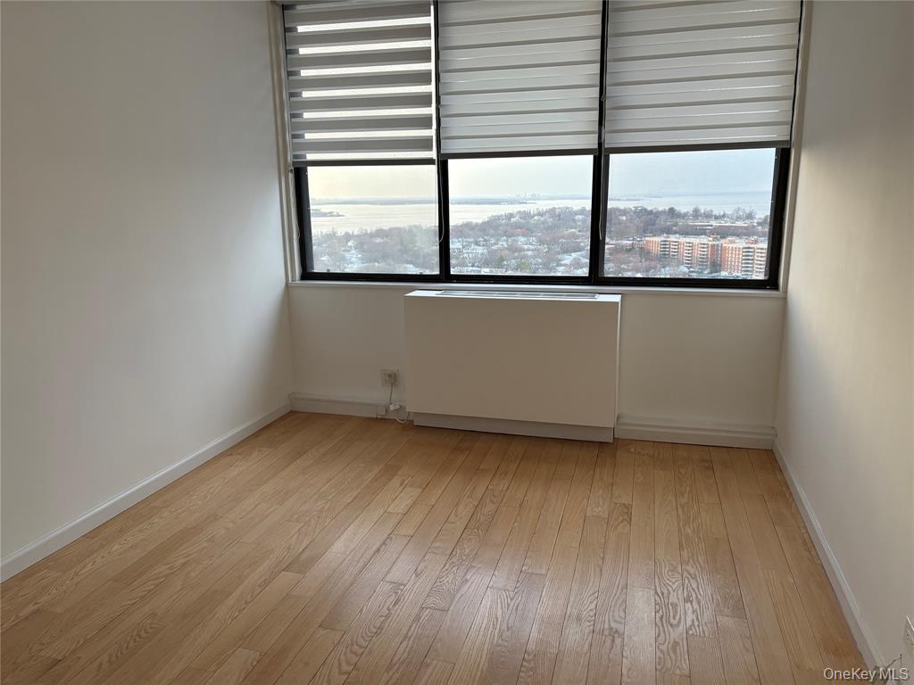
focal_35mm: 26
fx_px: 687
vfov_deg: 53.1
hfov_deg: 67.3
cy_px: 342
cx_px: 457
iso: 125
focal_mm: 5.96
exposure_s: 1/60
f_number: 1.6
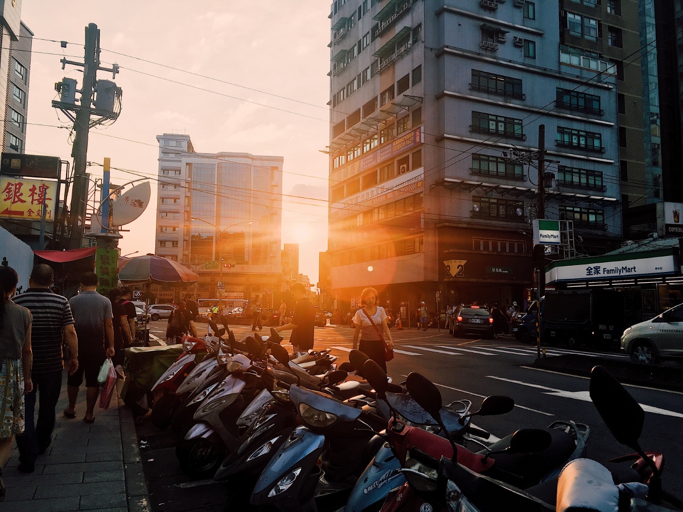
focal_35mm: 29
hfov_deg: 61.7
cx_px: 342
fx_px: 572
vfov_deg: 48.2
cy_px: 256
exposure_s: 1/1068
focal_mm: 4.15
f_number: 2.2
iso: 25
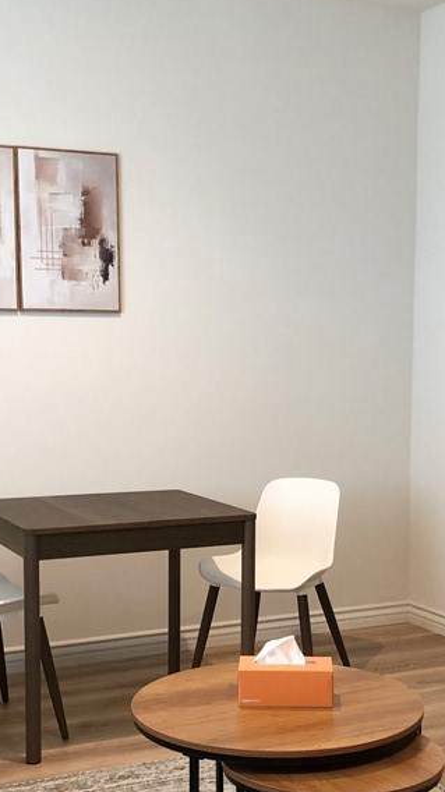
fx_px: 1155
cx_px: 268
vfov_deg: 37.5
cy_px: 526
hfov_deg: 21.8
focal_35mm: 55
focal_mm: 3.99
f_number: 1.8
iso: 40
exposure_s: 1/20
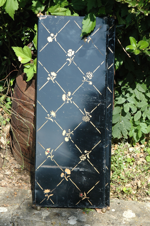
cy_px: 113
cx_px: 75
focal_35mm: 93
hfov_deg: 14.7
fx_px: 583
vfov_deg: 21.9
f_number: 8
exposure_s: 1/200
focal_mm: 62
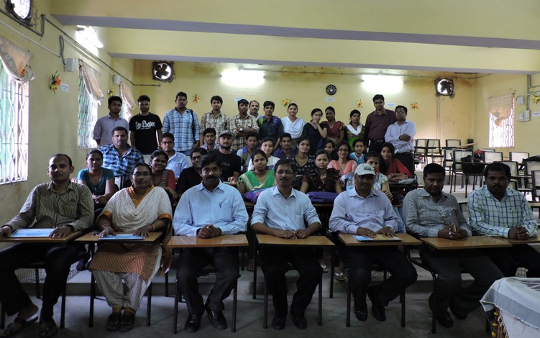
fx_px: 383
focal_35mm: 26
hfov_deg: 70.4
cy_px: 146
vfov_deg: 47.5
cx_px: 270
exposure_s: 1/20
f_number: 3
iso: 400
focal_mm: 4.3
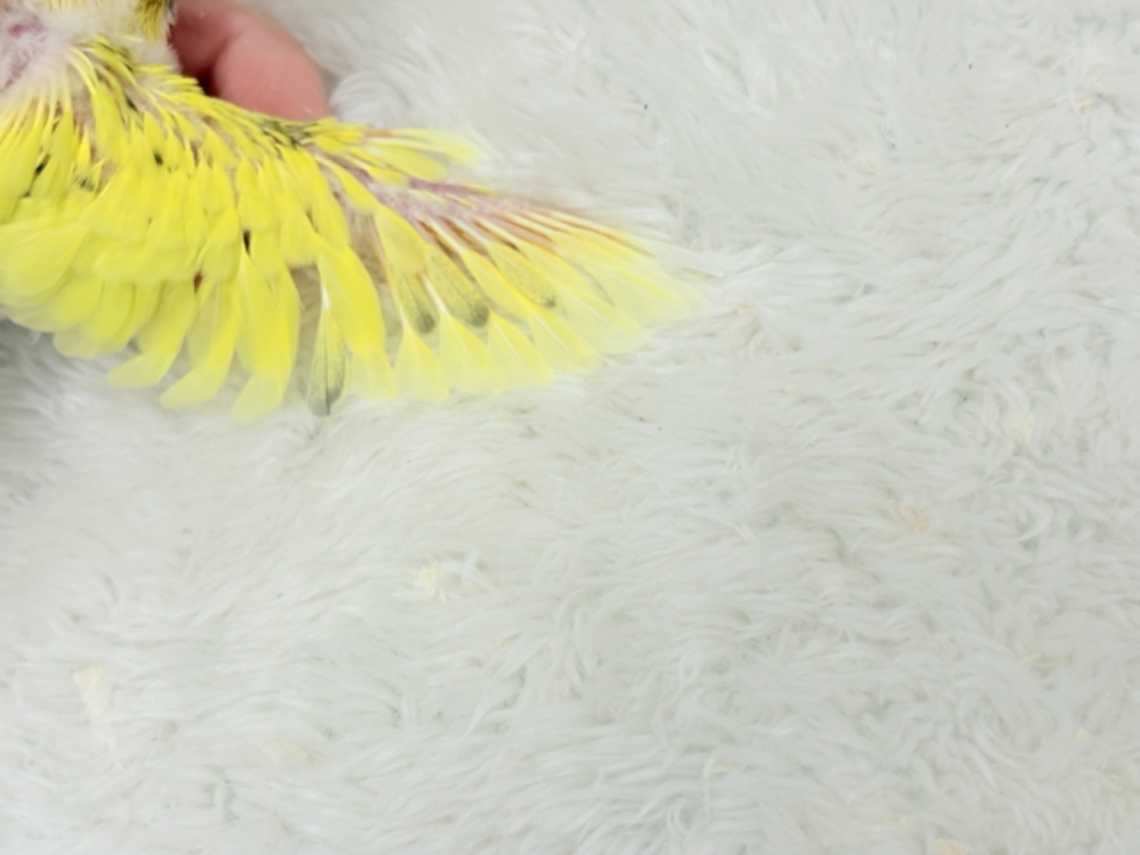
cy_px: 428
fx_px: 1713
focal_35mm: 52
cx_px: 570
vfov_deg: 28.0
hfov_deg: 36.8
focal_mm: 5.96
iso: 64
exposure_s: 1/100
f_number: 1.6
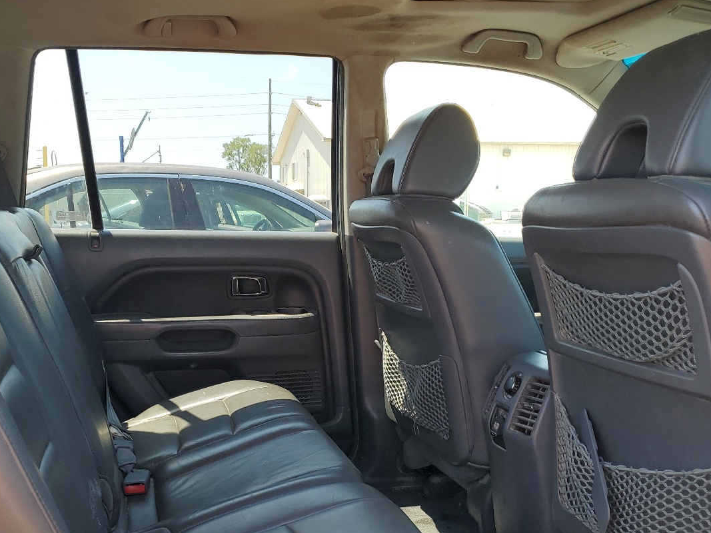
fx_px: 801
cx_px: 283
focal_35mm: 39
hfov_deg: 47.6
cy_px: 386
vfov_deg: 36.1
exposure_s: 1/345
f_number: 1.5
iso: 50
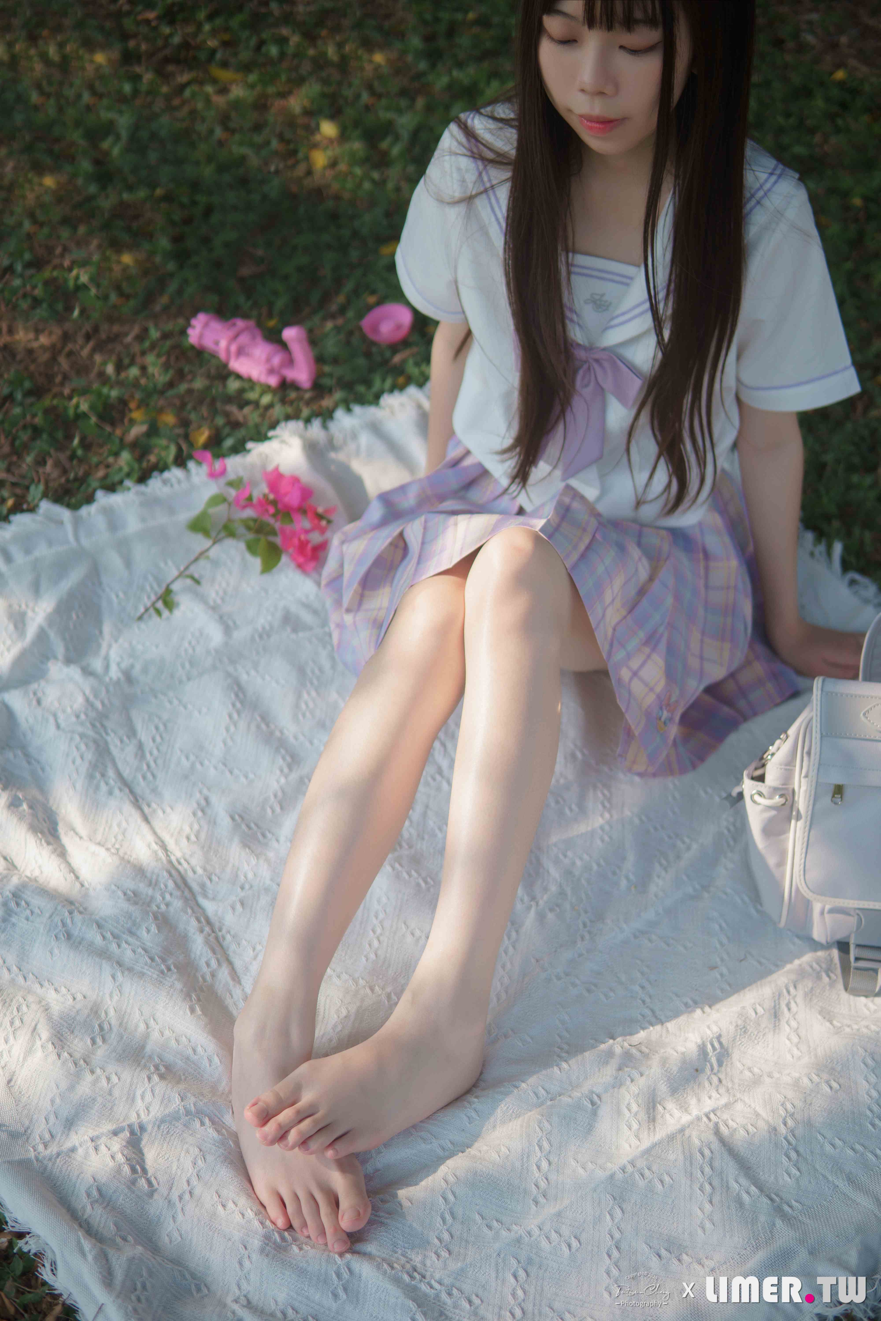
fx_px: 1652
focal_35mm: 45
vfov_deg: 43.6
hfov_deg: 29.9
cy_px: 660
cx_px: 440
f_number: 1.7
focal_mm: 30
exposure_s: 1/2000
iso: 100
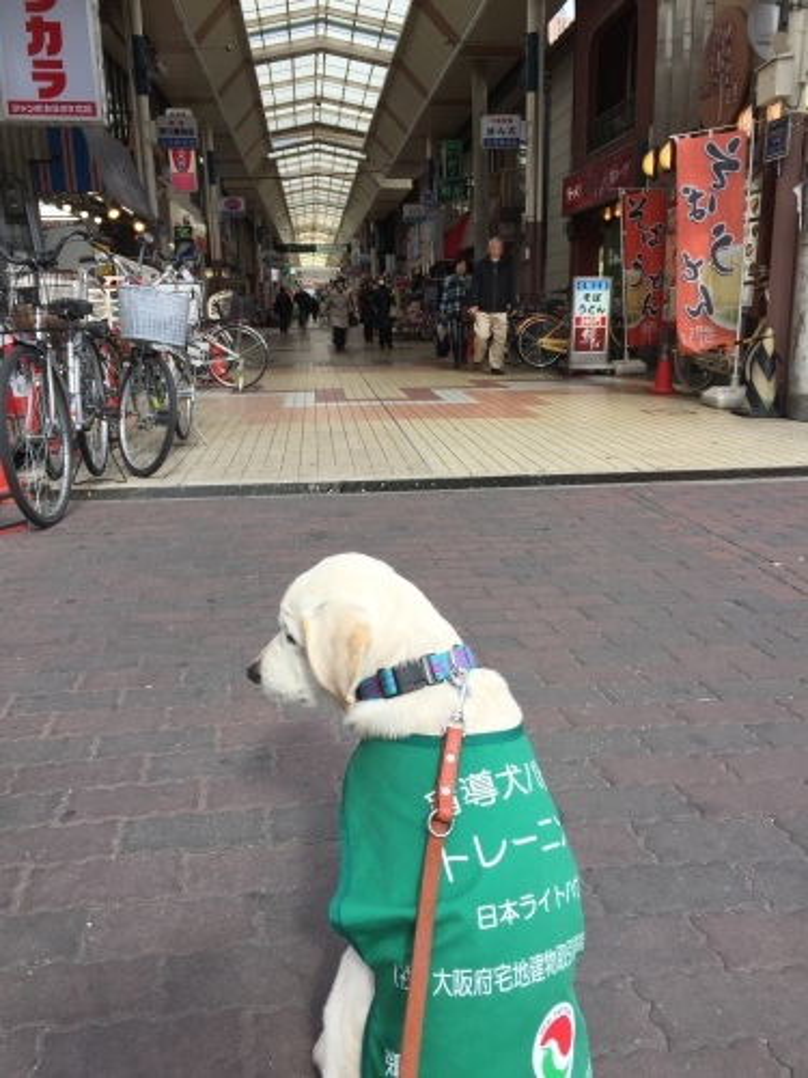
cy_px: 539
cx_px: 404
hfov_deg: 48.2
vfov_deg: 61.7
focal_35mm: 29
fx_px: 903
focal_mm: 4.15
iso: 32
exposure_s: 1/353
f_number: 2.2
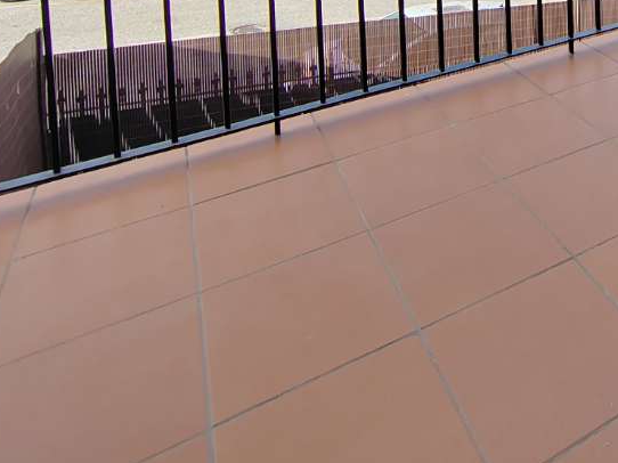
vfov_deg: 29.8
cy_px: -169
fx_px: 642
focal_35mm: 36
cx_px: 564
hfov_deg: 46.1
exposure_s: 1/410
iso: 100
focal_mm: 2.16
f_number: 2.2
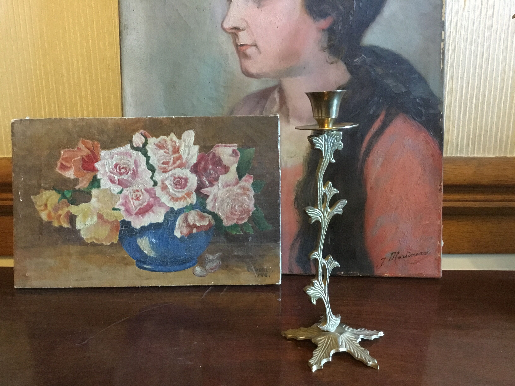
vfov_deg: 45.4
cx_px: 258
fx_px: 461
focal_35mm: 31
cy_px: 193
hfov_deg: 58.4
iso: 500
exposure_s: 1/17
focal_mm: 3.3
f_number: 2.4
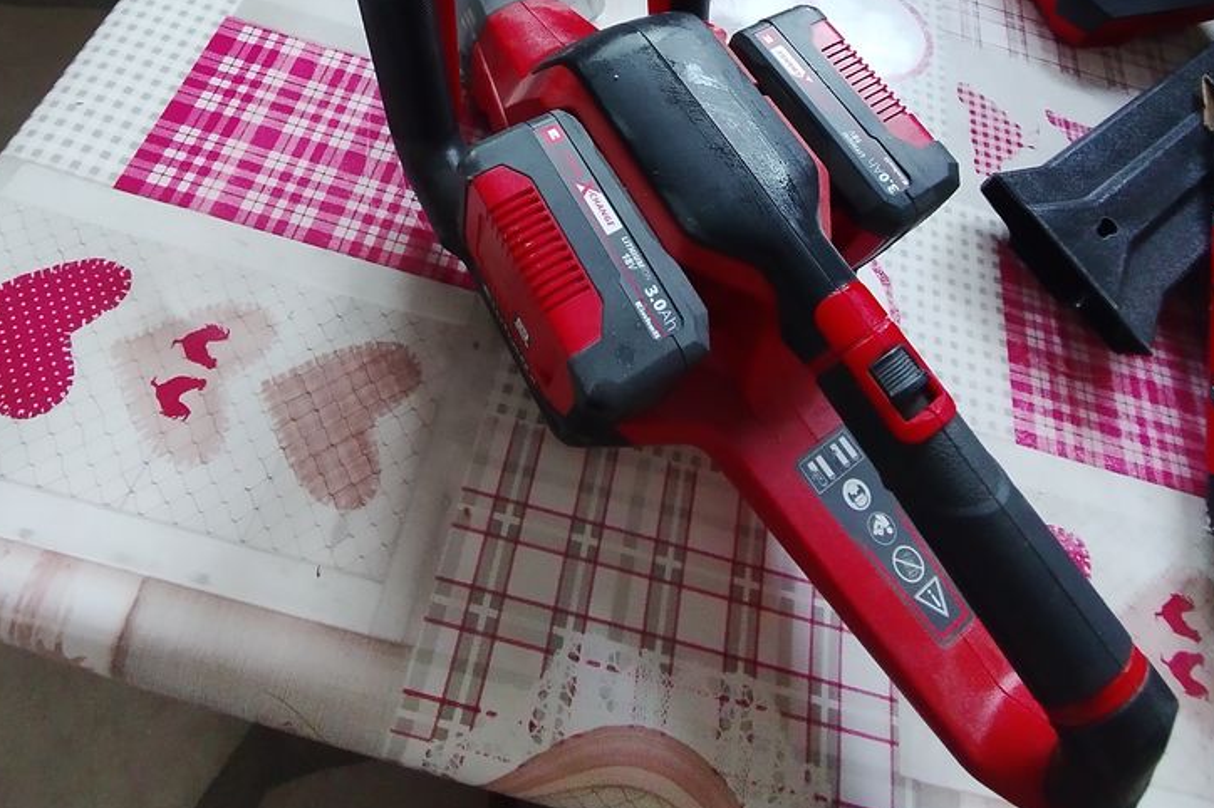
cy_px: 75
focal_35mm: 23
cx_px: 605
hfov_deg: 76.1
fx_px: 775
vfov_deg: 48.9
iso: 260
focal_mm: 1.65
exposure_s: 1/33.3
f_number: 2.2
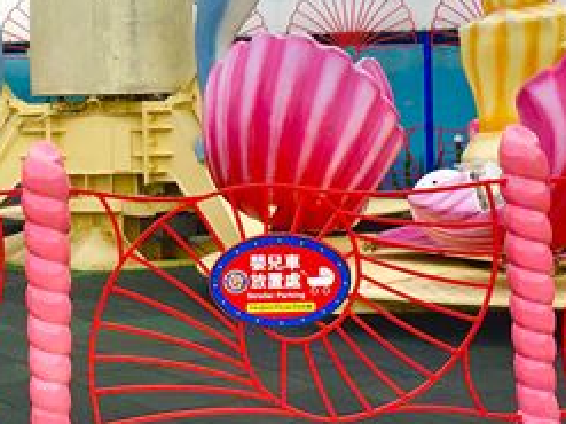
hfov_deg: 20.6
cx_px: 85
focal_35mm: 94
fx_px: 1536
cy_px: 87
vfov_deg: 15.6
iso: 25
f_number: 2.2
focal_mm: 4.15
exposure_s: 1/777
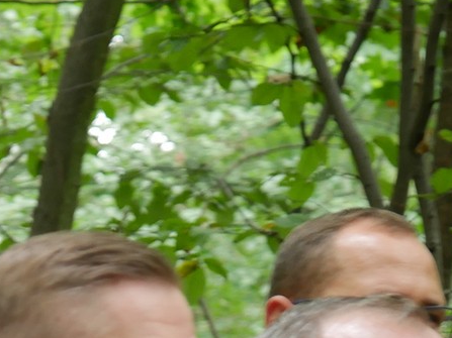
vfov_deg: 4.6
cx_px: -138
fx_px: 4203
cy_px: 536
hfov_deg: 6.1
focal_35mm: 322
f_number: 4
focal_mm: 45
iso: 800
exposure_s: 1/30
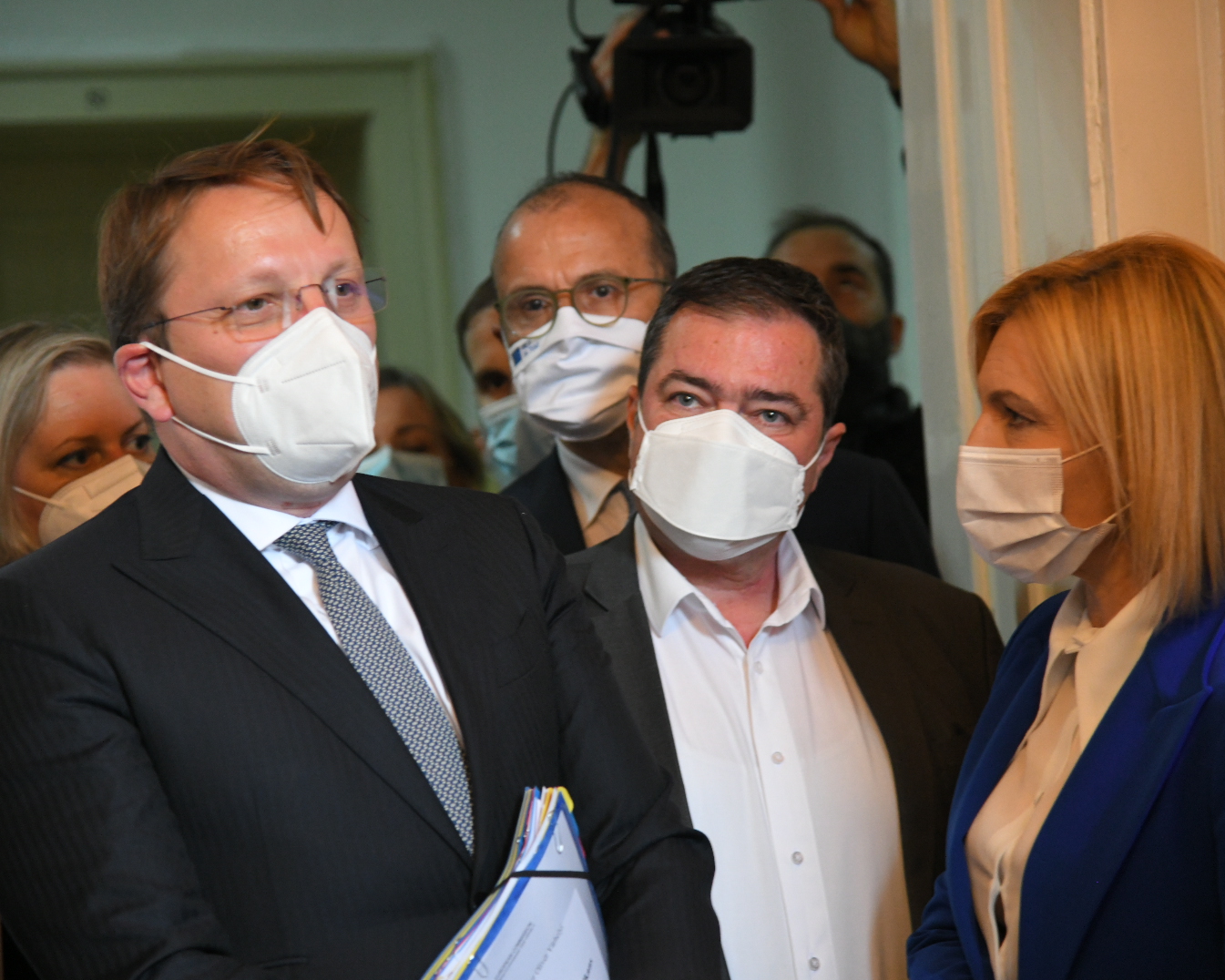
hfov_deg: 18.5
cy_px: 490
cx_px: 563
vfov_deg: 14.8
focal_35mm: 104
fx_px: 3771
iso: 4000
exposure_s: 1/80
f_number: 4
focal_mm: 92
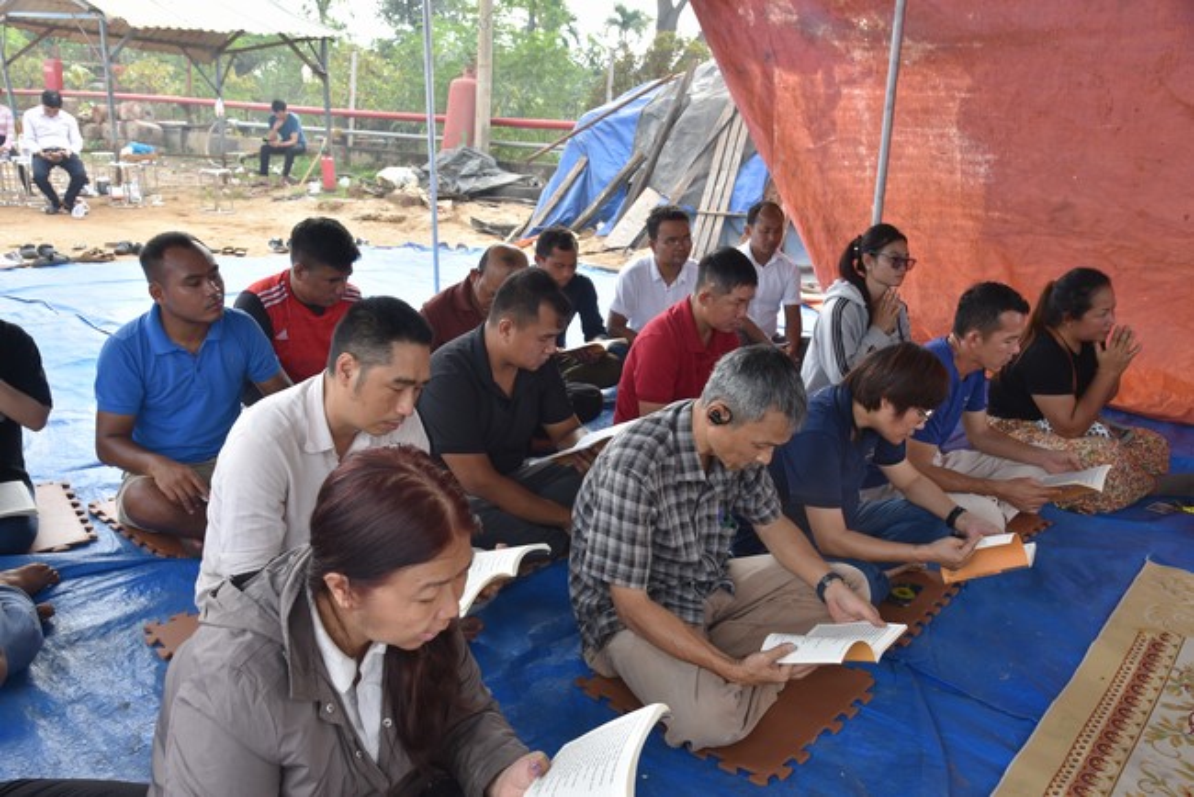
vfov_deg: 42.4
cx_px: 597
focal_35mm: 31
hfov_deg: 60.3
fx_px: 1029
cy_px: 398
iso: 400
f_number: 7.1
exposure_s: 1/200
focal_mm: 31
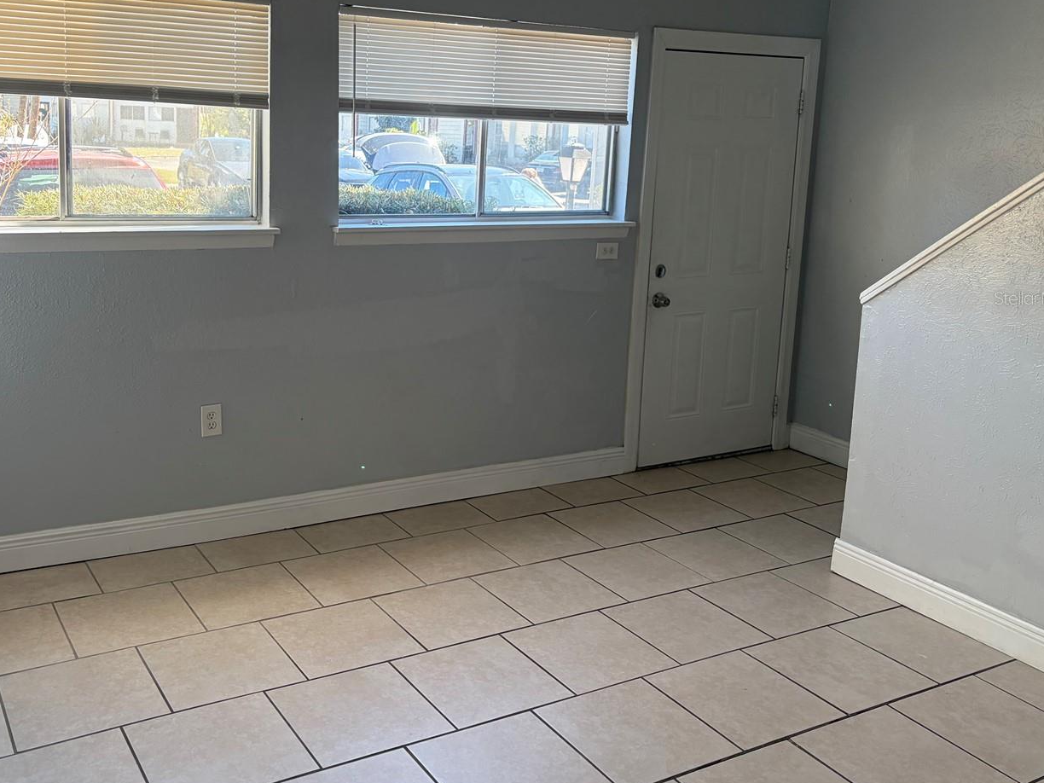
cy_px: 298
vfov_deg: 41.5
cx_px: 392
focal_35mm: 34
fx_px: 1025
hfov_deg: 53.4
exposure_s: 1/186
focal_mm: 5.96
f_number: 1.6
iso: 64
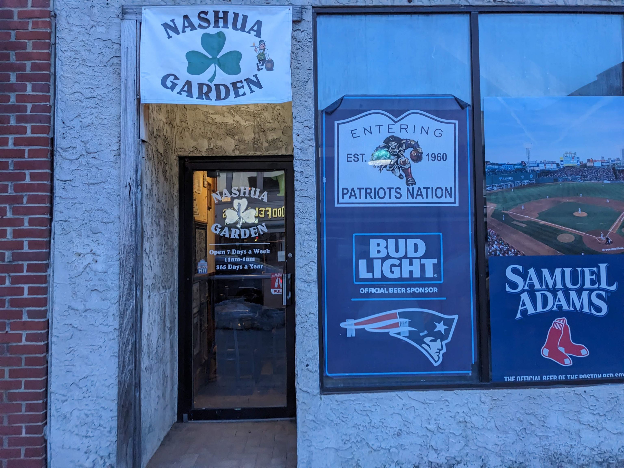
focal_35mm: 27
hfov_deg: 65.3
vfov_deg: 51.4
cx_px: 312
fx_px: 487
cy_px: 234
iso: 421
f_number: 1.73
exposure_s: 1/120
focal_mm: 4.38
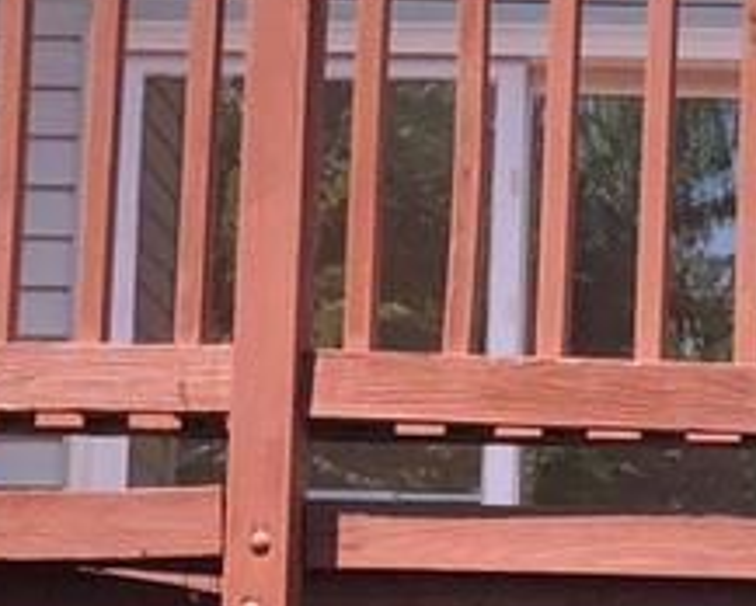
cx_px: 1345
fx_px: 4053
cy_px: 1327
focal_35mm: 181
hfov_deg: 10.1
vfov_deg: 8.0
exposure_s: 1/1066
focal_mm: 3.99
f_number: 1.8
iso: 25
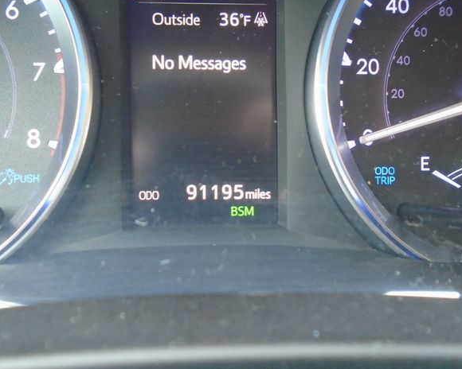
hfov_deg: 62.2
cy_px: 183
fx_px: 383
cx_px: 216
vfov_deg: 51.5
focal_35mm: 28
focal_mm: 4.6
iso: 400
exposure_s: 1/20
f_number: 3.2
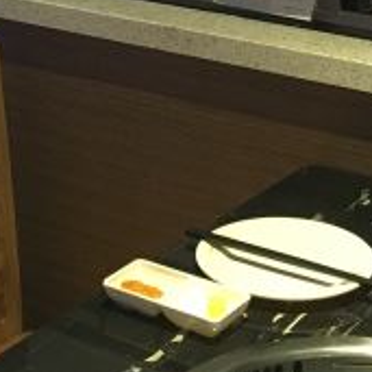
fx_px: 1277
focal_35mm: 105
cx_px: 174
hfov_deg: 16.6
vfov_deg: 15.6
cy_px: -138
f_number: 2.2
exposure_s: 1/25
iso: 200
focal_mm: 4.15
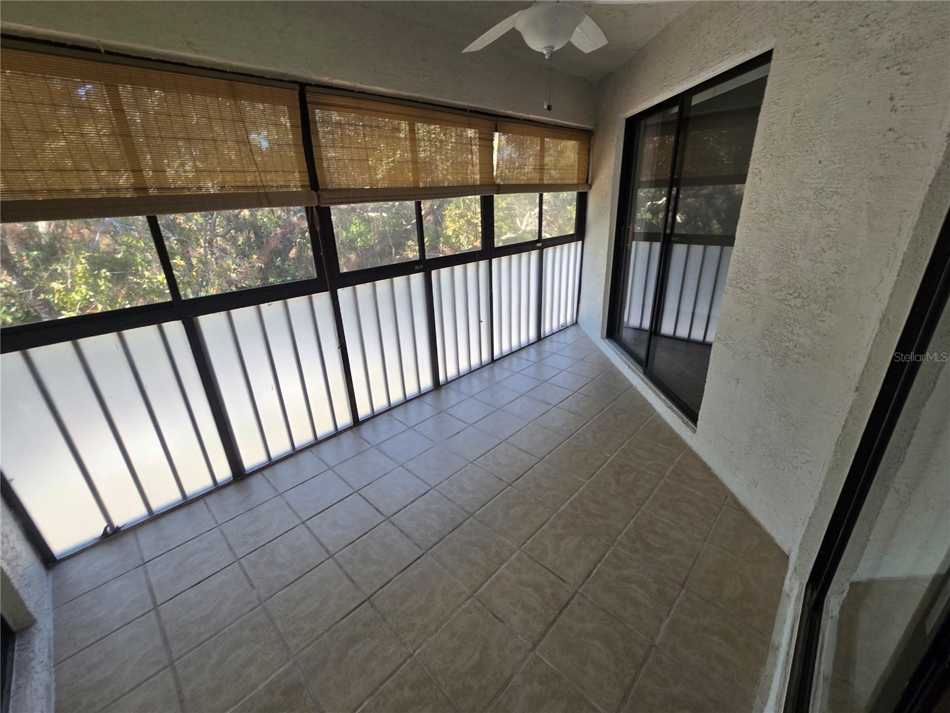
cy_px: 356
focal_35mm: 13
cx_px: 475
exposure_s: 1/60
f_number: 2.2
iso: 125
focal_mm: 2.2
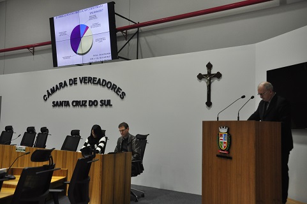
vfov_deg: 34.2
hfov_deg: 49.6
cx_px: 154
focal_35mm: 39
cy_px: 102
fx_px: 332
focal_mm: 26
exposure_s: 1/160
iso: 800
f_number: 3.8
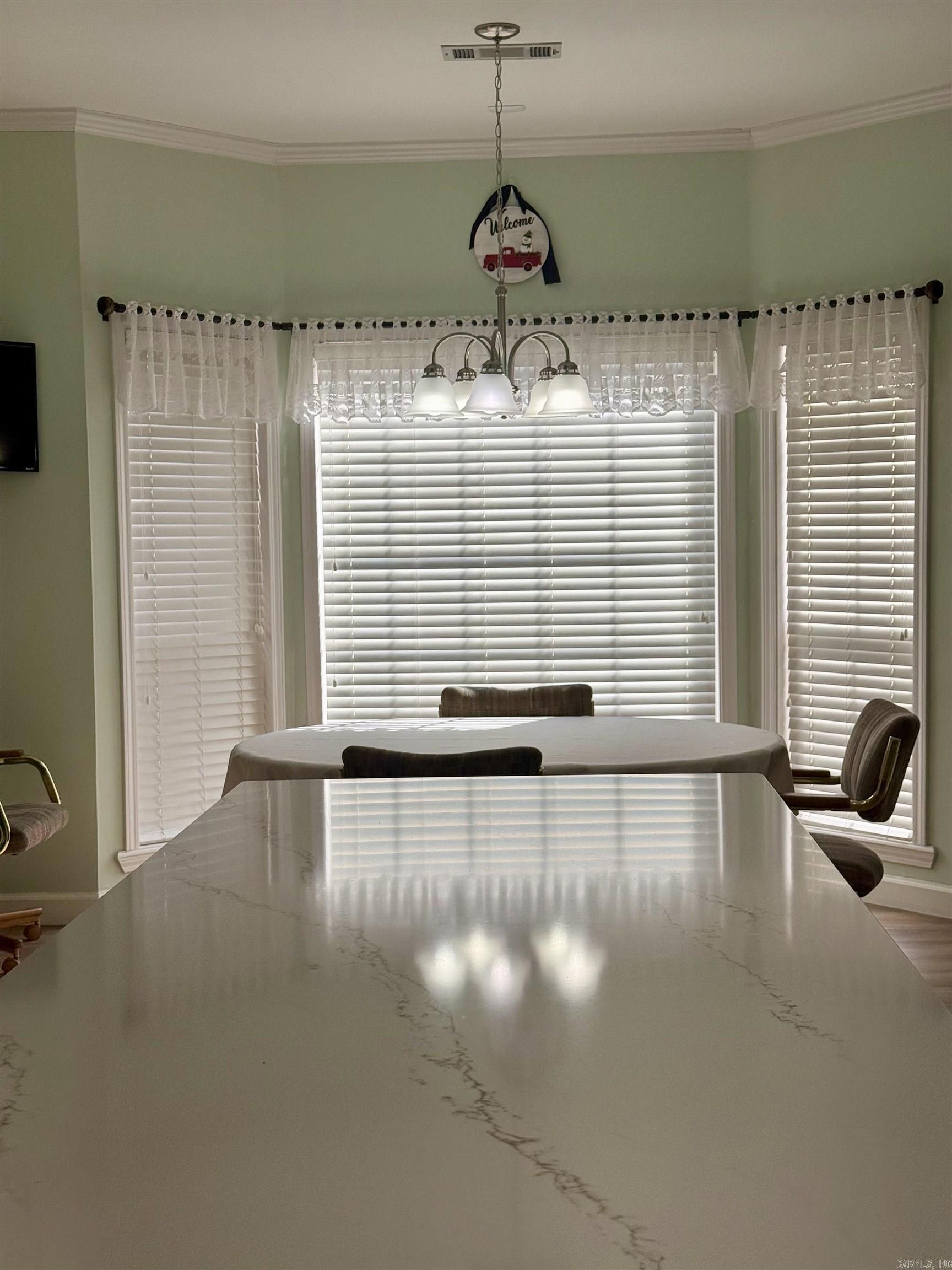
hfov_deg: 30.3
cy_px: 635
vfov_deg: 39.7
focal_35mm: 48
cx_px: 476
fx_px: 1760
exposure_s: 1/1055
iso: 64
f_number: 1.78
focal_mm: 6.76
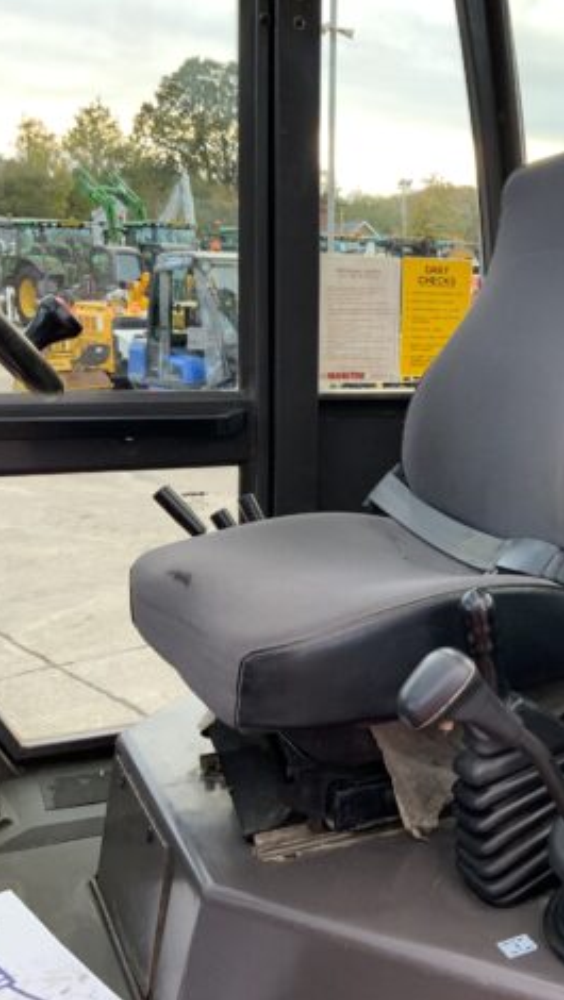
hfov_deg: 26.6
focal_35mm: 43
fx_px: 1141
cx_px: 532
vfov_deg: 47.3
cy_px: 491
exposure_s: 1/92
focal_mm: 3
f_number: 1.8
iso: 64
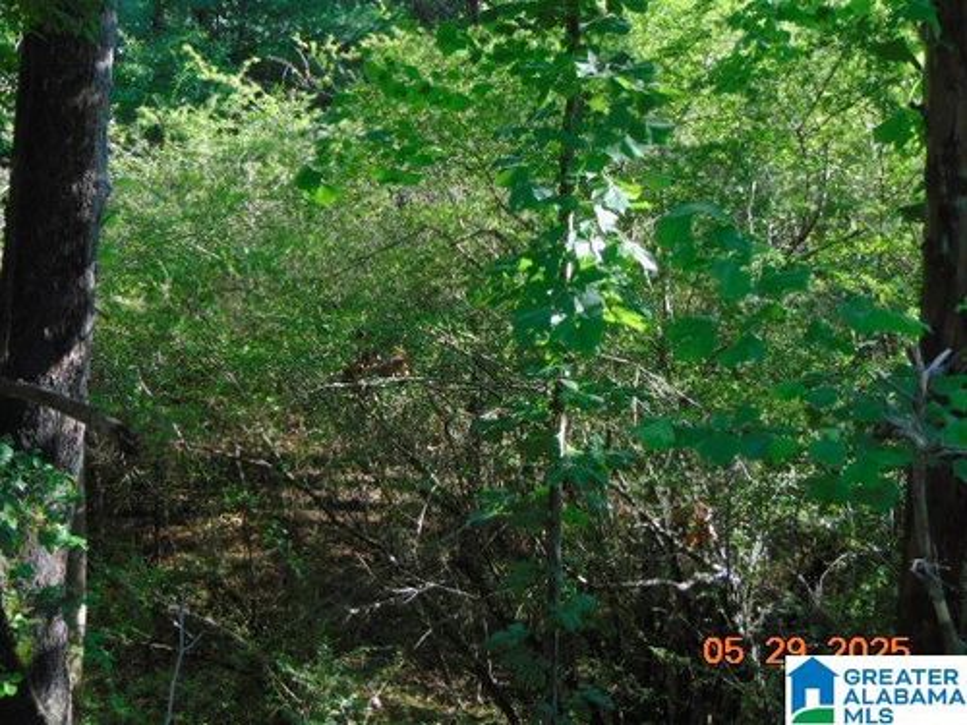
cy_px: 362
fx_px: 1397
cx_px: 484
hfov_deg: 38.2
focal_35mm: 50
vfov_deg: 29.1
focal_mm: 9
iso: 80
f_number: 3.5
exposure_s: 1/100
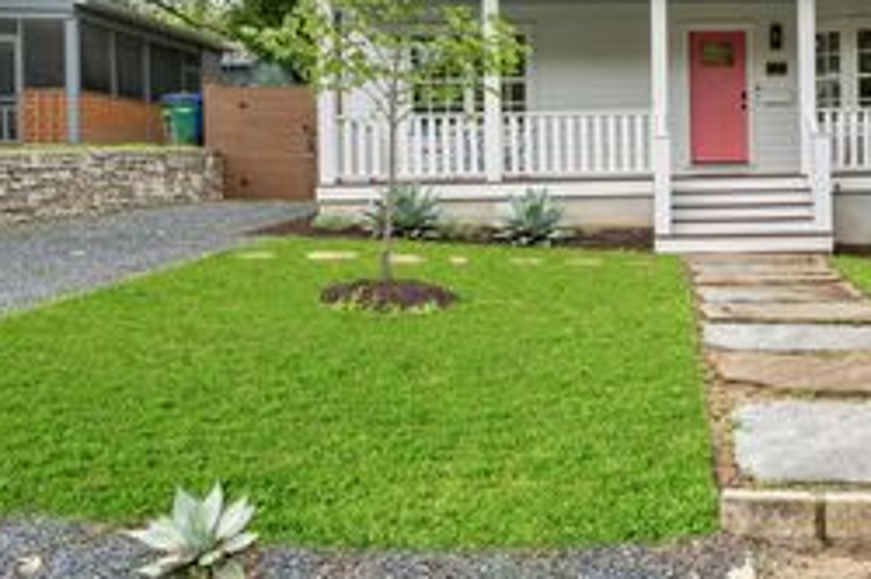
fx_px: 918
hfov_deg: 48.2
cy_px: 220
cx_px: 683
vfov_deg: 34.8
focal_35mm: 38
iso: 640
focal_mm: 12.8
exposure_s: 1/300
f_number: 8
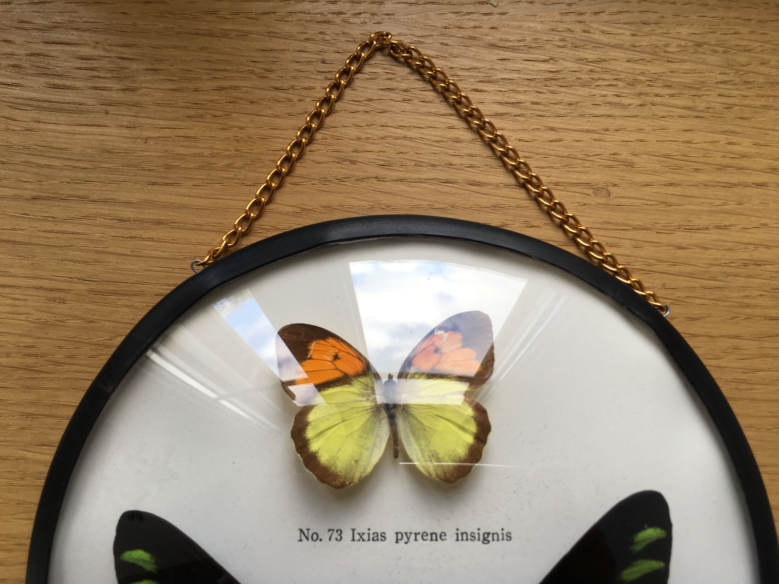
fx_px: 653
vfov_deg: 48.2
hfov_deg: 61.7
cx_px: 390
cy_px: 292
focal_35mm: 29
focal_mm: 4.15
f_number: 2.2
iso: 25
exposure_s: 1/50
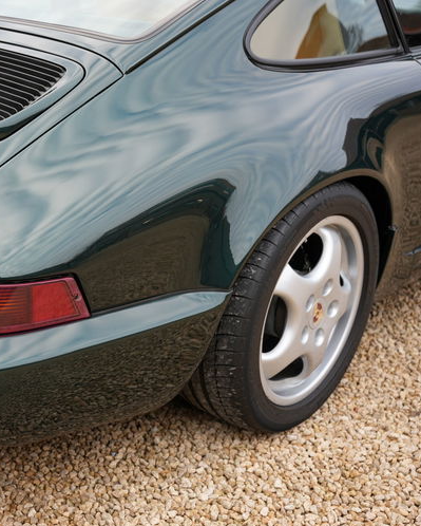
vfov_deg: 33.9
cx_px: 23
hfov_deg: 26.3
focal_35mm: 55
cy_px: 262
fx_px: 863
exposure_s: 1/160
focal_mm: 38.3
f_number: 4
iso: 320
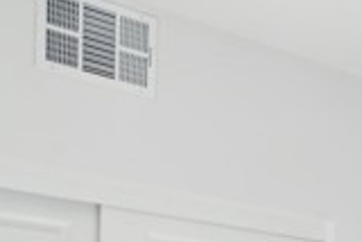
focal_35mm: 64
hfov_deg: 28.6
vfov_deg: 17.3
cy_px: 437
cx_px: 394
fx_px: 644
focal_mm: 16
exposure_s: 1/80
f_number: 7.1
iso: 100
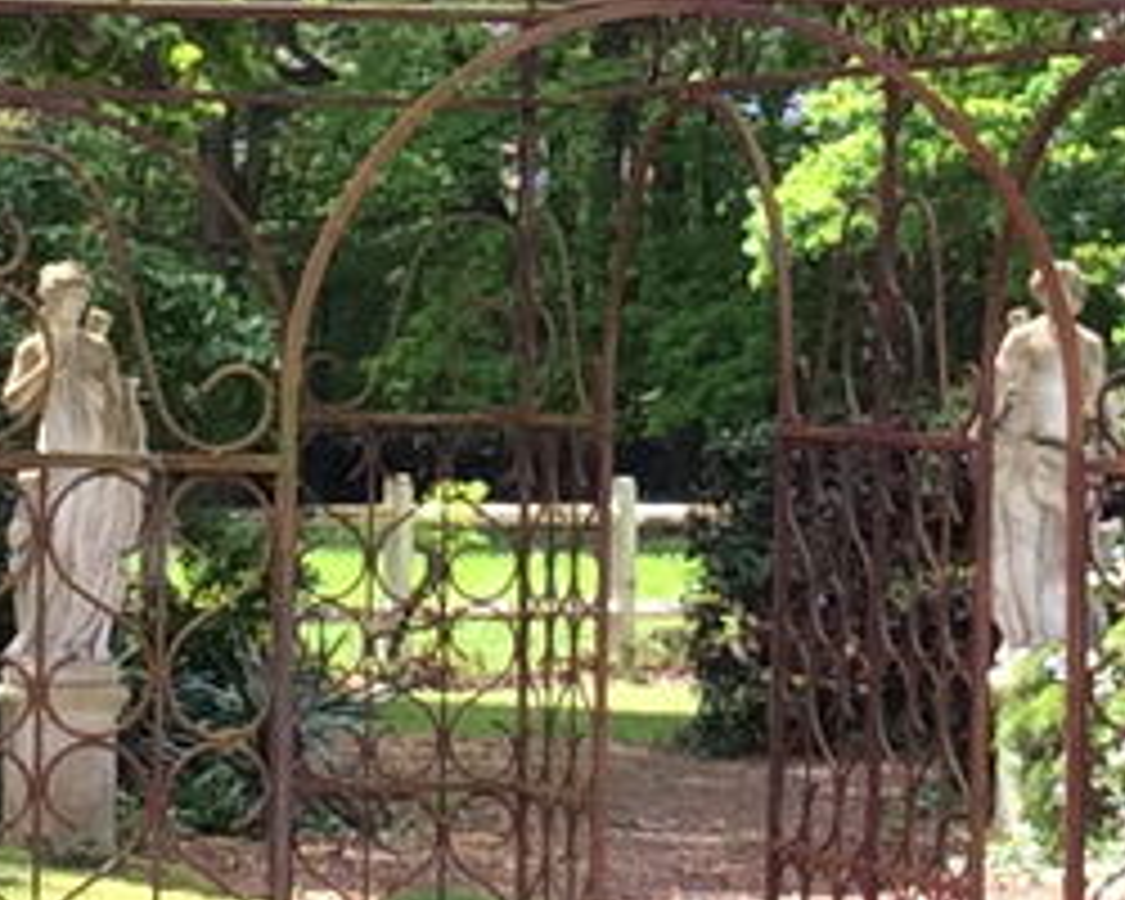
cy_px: -29
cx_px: 648
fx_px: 6659
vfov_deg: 7.7
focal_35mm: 200
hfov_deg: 9.7
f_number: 2.4
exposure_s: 1/318
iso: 32
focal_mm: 3.3
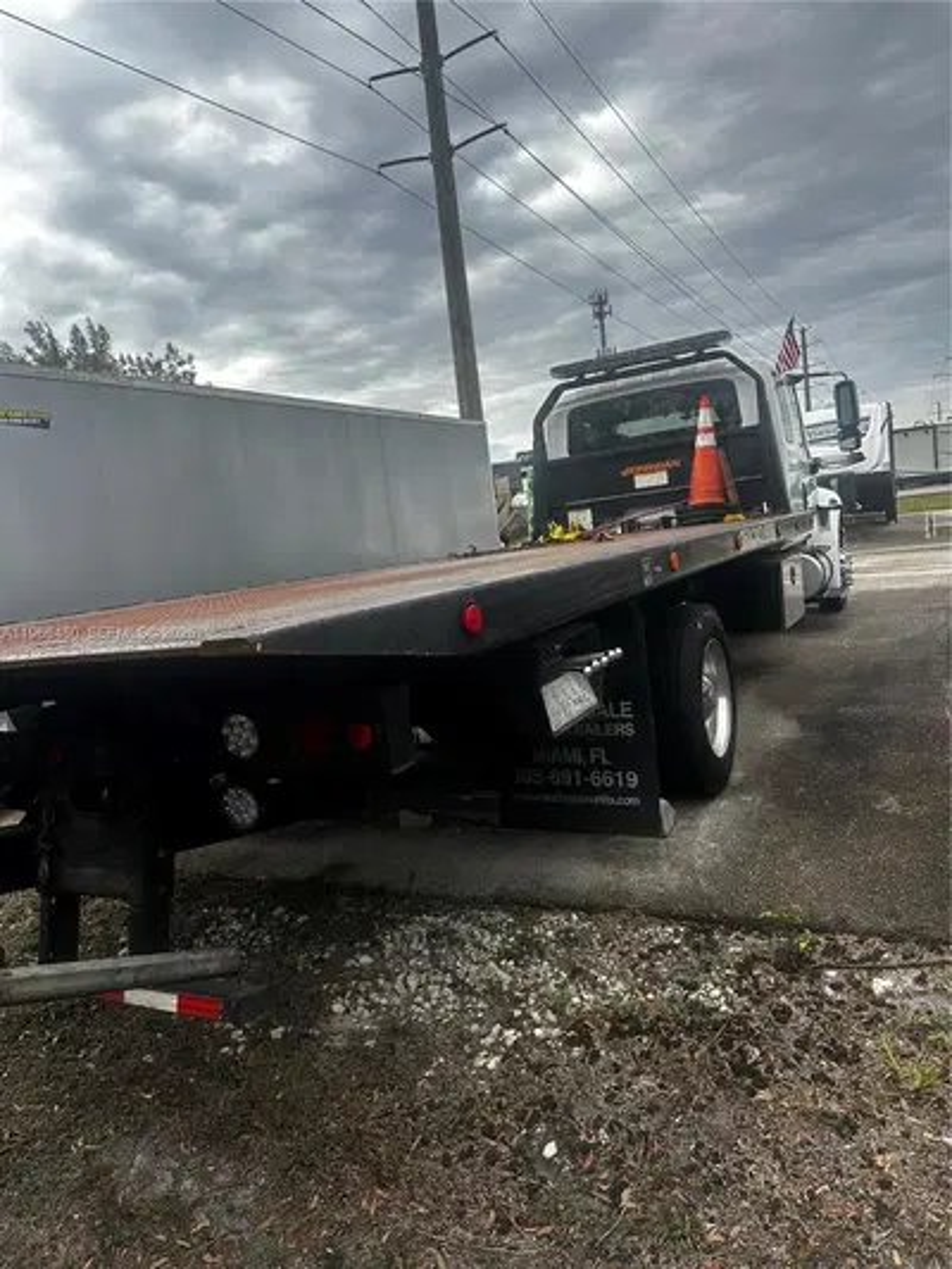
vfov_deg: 71.6
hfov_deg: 56.8
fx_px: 880
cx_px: 476
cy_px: 634
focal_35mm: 24
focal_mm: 6.86
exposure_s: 1/2469
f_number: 1.78
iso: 80
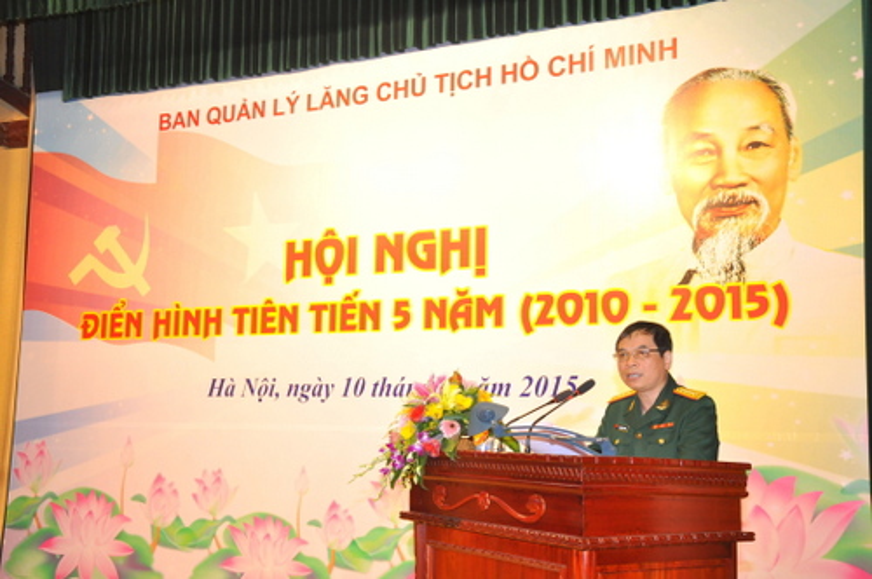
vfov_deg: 31.8
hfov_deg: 46.5
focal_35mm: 42
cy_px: 290
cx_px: 436
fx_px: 1016
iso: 800
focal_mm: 28
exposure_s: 1/60
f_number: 6.3
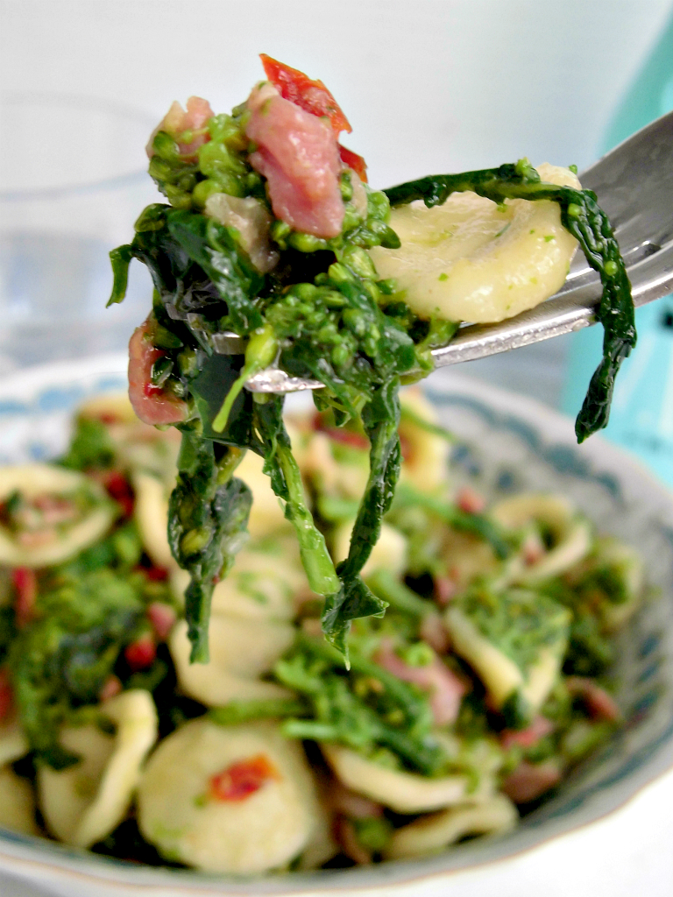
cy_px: 448
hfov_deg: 30.9
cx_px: 336
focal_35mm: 47
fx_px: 1218
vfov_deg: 40.4
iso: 100
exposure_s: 1/60
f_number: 3.4
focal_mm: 8.3
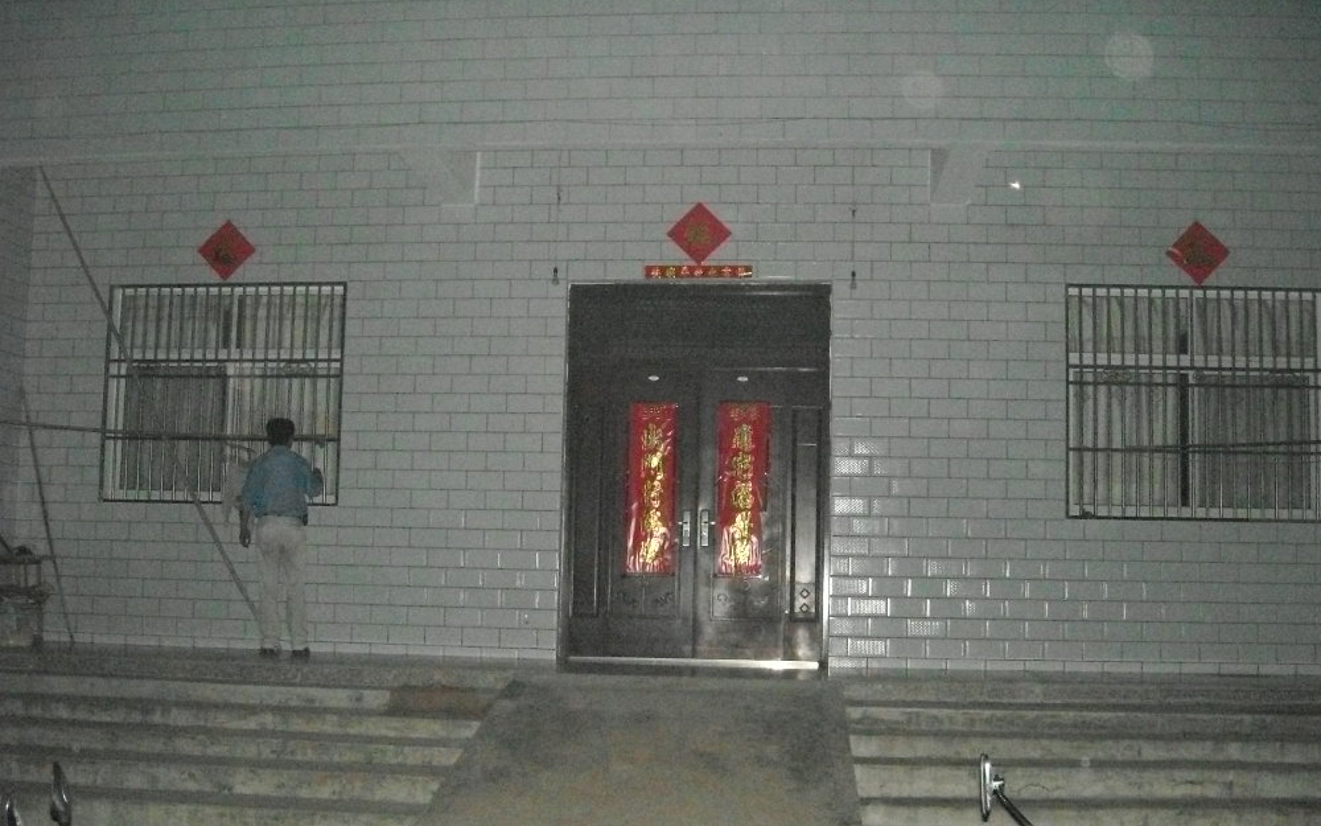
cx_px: 655
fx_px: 1368
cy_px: 498
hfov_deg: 51.5
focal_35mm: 38
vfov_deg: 33.5
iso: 1288
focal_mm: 5.7
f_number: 2.8
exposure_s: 1/60
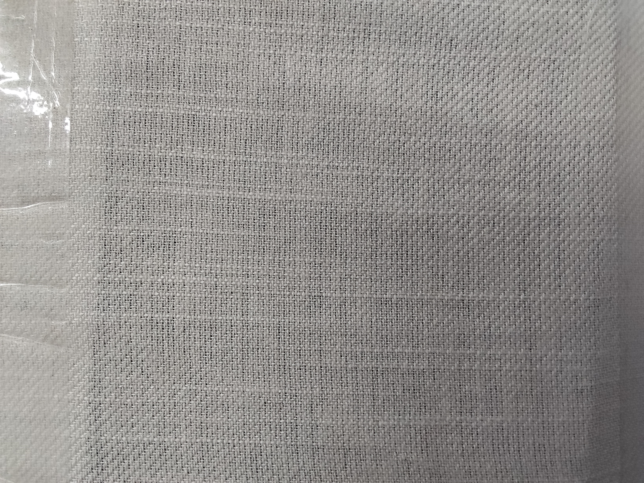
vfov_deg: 53.1
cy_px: 242
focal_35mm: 26
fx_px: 484
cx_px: 322
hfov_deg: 67.3
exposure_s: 1/100
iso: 200
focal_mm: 2.78
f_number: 2
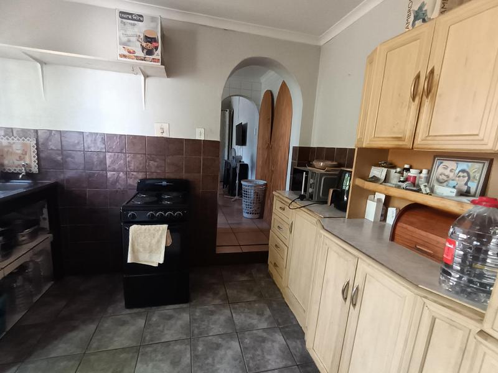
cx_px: 249
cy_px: 186
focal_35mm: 17
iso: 778
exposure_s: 1/33.3
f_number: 2.2
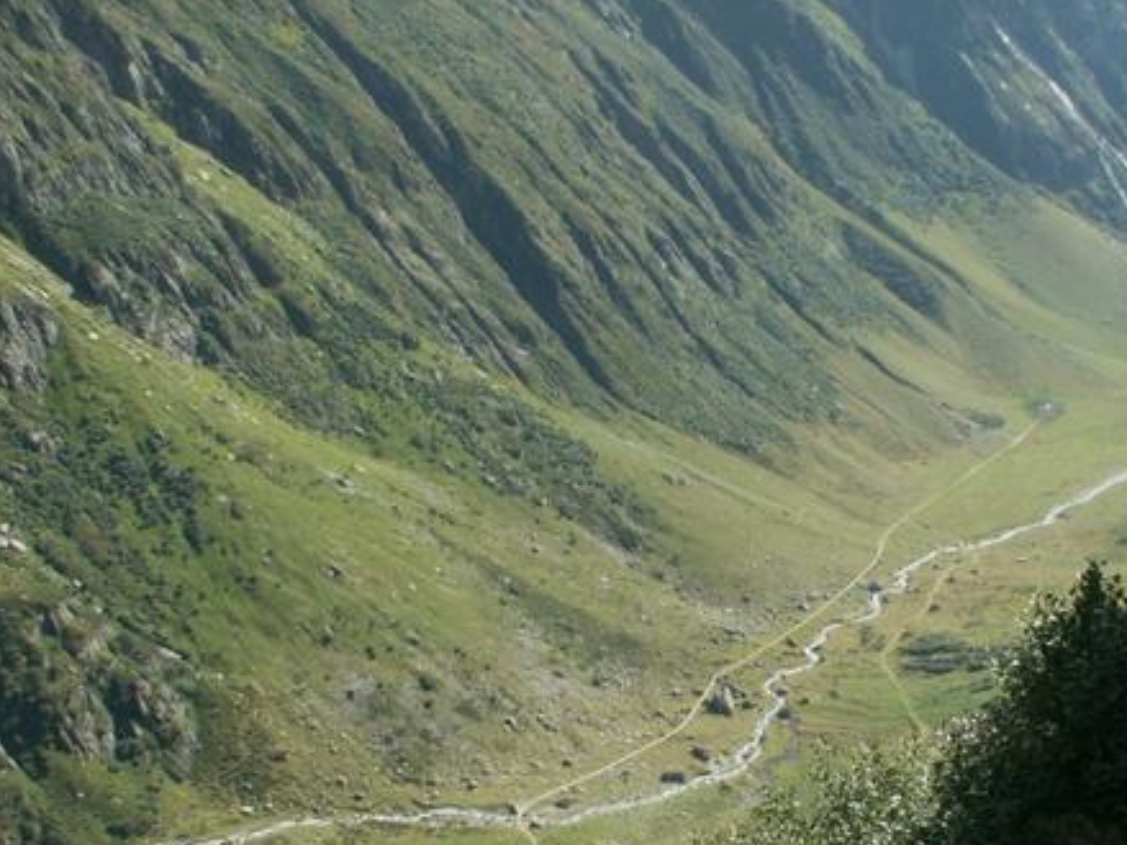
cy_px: 609
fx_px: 1660
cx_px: 765
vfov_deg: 28.2
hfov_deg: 37.0
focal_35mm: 51
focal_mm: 5.86
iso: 50
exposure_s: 1/125
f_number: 5.6
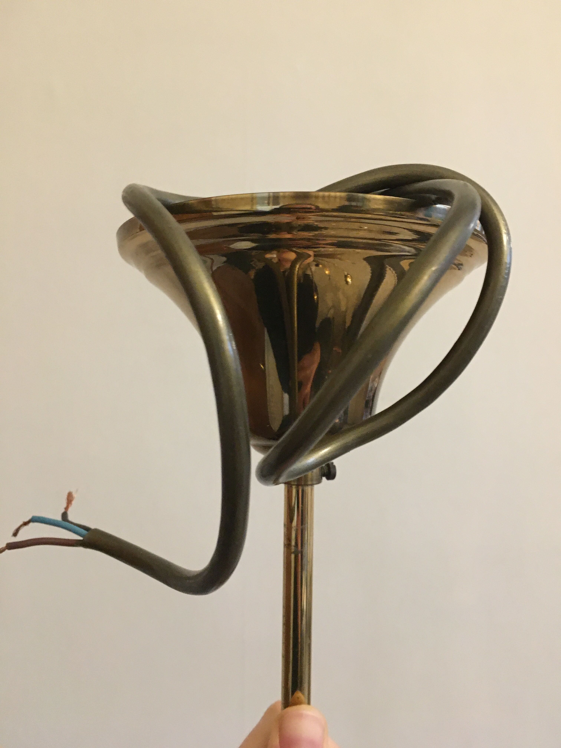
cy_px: 374
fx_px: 627
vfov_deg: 61.7
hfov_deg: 48.2
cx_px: 280
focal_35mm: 29
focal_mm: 4.15
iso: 500
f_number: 2.2
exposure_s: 1/17
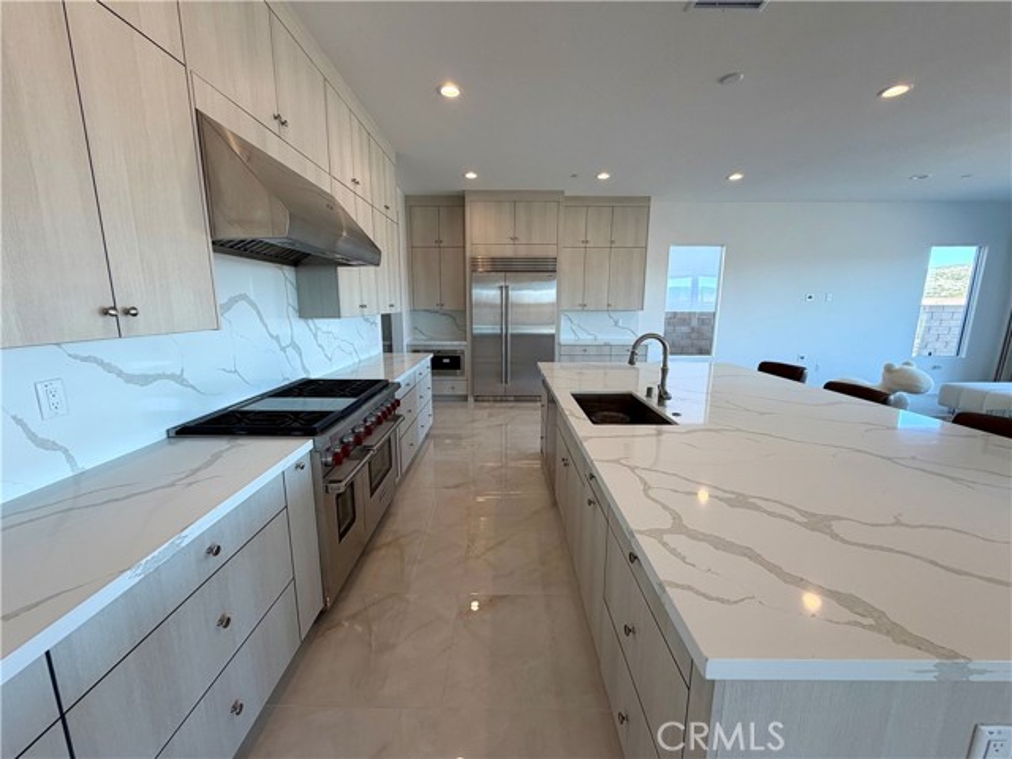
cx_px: 506
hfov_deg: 102.1
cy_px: 380
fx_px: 409
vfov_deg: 85.7
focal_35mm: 14
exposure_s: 1/120
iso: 80
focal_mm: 2.22
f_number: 2.2
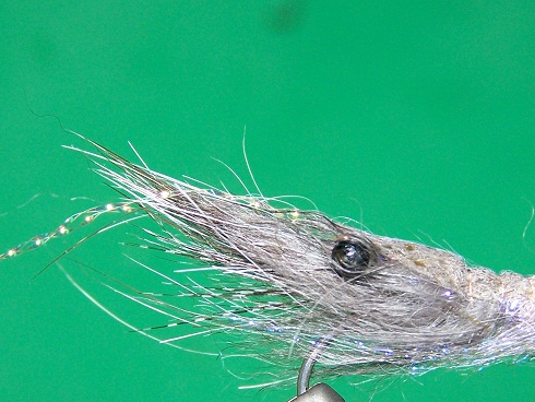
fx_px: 3139
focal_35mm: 203
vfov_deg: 7.3
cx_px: 296
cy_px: 286
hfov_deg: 9.7
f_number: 3.2
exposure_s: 1/100
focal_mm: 19.4
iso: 160
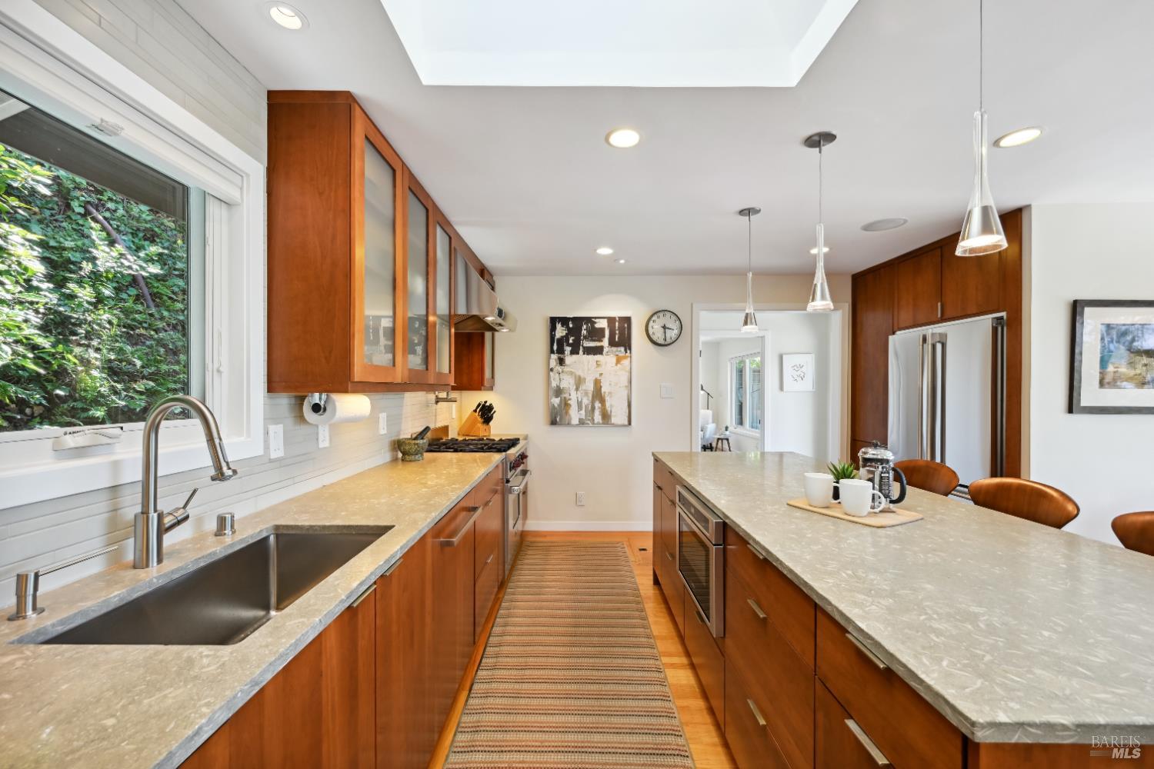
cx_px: 577
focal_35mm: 14
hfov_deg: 104.3
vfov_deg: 81.2
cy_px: 384
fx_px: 449
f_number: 10
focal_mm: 14
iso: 800
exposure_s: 1/30
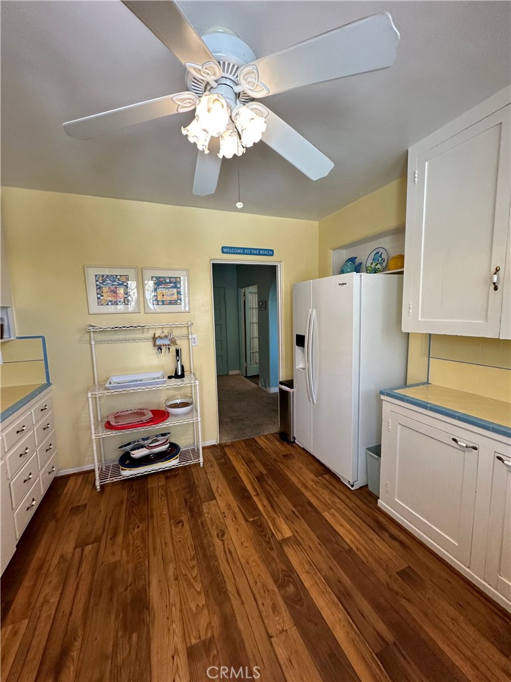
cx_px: 256
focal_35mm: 14
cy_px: 341
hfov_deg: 85.7
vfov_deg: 102.1
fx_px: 276
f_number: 2.2
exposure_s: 1/120
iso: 200
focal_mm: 2.22
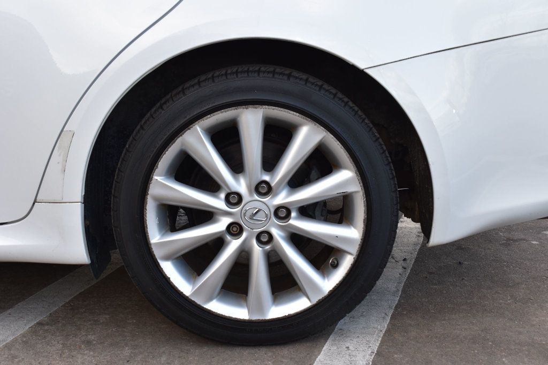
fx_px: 730
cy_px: 182
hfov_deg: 41.1
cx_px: 274
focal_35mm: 48
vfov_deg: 28.1
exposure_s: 1/80
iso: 400
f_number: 8
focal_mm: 32
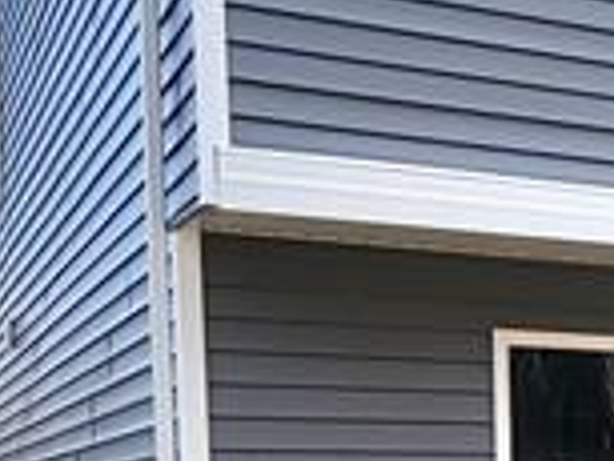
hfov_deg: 18.8
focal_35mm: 87
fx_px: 1544
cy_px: 609
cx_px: 1011
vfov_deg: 16.1
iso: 50
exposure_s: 1/1250
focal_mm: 2.2
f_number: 2.2
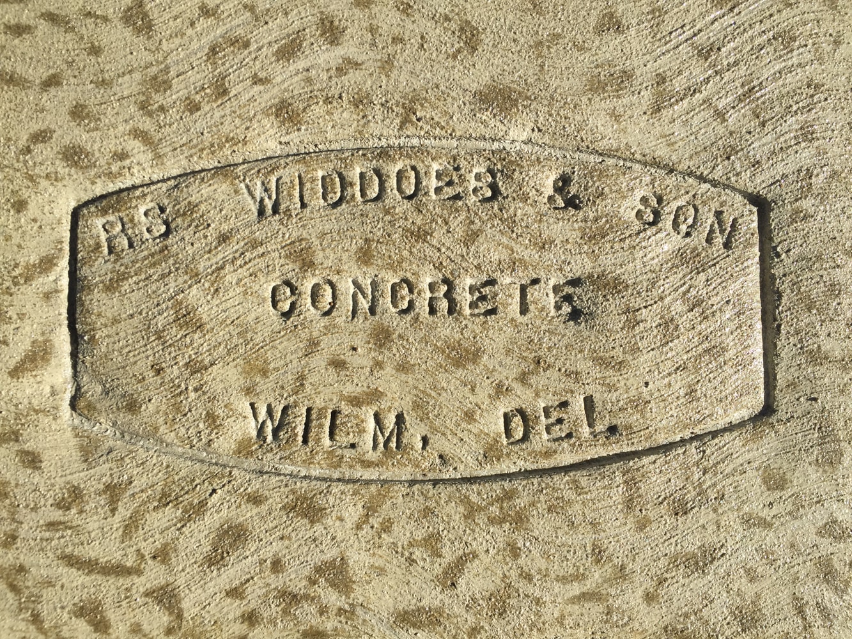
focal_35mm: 29
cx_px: 426
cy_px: 320
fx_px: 714
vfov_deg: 48.2
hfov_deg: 61.7
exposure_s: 1/2326
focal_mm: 4.15
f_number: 2.2
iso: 32
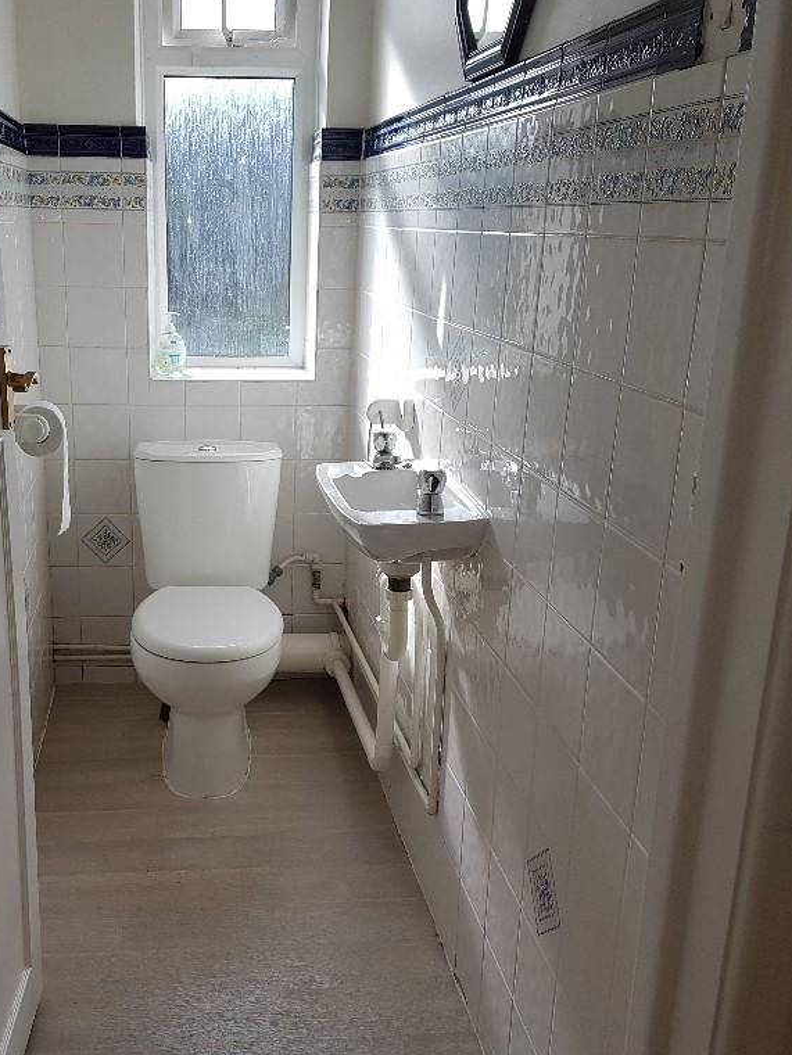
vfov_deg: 52.6
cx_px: 247
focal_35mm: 35
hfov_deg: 40.1
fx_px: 1067
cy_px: 525
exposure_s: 1/443
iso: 40
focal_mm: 4.2
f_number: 1.7
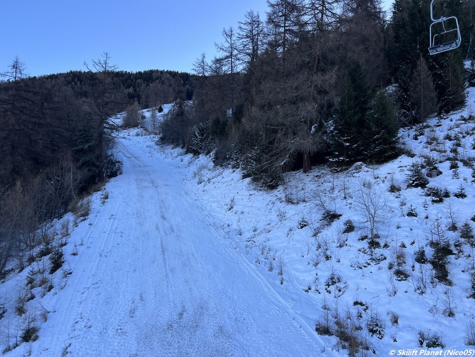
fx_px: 357
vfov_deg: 53.1
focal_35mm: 26
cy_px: 178
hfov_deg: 67.3
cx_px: 238
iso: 50
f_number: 1.5
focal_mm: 5.7
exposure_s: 1/728
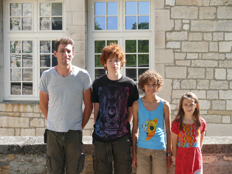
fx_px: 710
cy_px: 87
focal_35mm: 106
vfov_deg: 14.0
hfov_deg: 18.5
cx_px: 116
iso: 100
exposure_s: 1/200
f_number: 4
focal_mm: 22.4
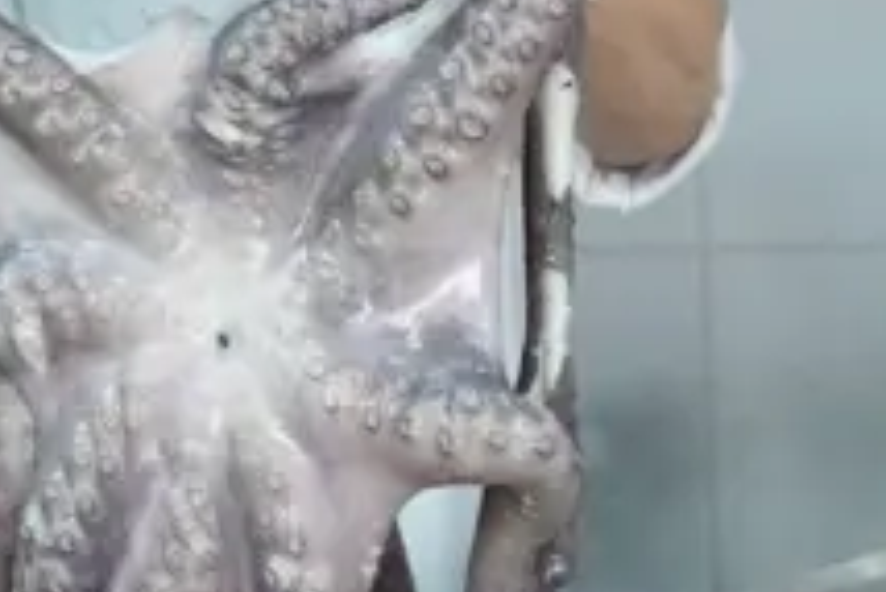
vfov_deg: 8.8
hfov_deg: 12.9
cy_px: 327
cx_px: 1002
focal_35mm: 156
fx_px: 3842
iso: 1000
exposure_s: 1/100
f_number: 4.5
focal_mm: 38
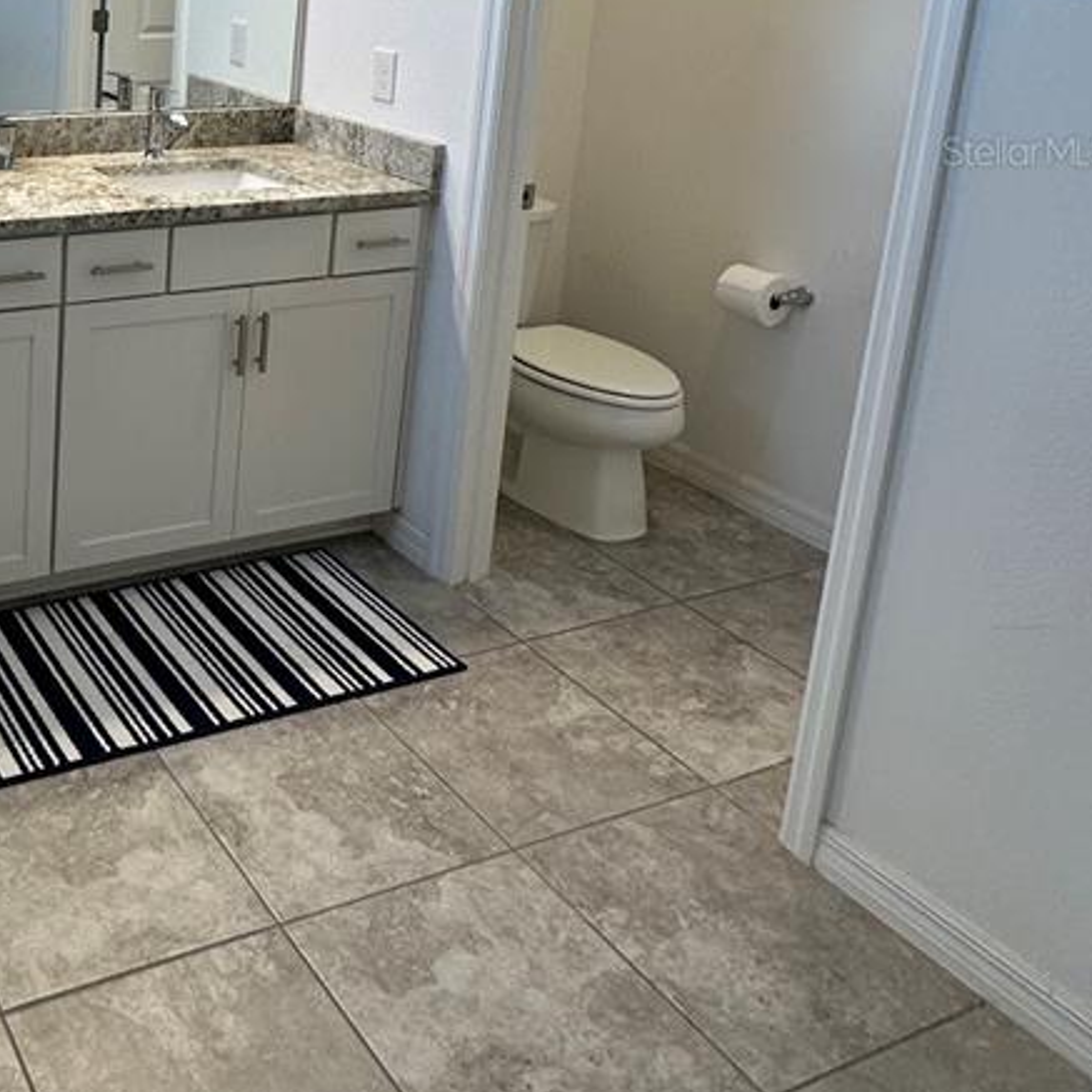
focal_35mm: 34
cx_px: -5
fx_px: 1213
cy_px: 150
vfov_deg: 44.9
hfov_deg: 41.9
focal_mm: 2.22
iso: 100
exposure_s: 1/120
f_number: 2.2
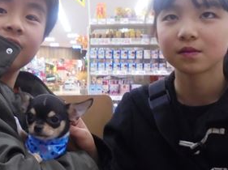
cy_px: 81
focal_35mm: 62
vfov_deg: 23.6
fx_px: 408
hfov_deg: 29.7
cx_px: 17
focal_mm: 5.3
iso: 400
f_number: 3.7
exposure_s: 1/30
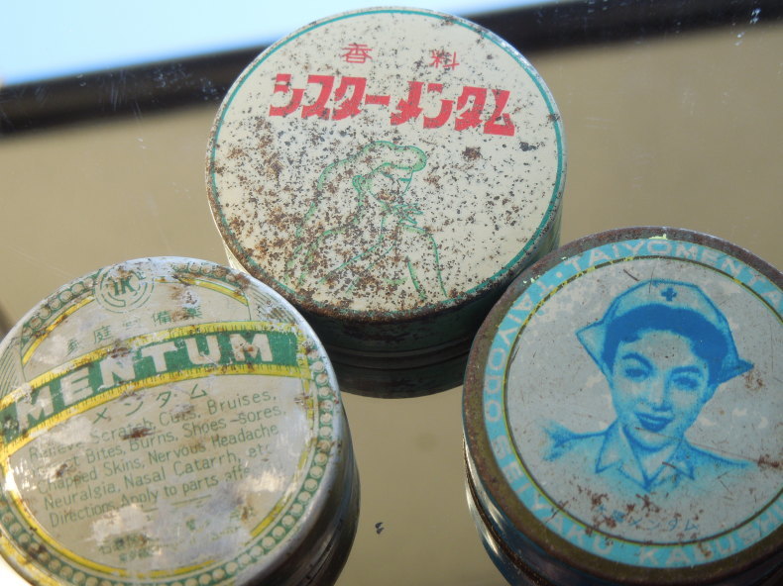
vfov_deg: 21.3
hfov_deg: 28.2
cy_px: 293
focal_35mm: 69
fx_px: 1560
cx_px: 392
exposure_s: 1/60
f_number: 4.4
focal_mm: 12.5
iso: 160
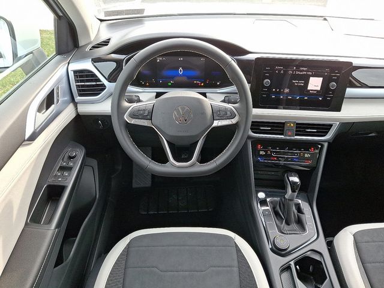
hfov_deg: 69.4
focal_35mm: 25
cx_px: 192
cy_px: 144
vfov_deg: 54.9
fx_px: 277
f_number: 1.8
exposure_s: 1/120
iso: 44
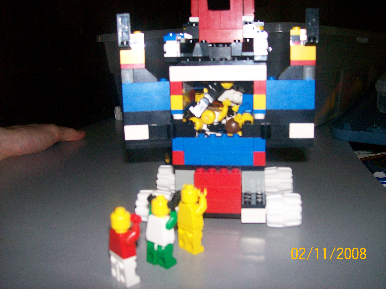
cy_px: 144
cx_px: 193
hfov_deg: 51.4
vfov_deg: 39.6
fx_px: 401
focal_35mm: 36
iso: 140
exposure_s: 1/64
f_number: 2.7
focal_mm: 6
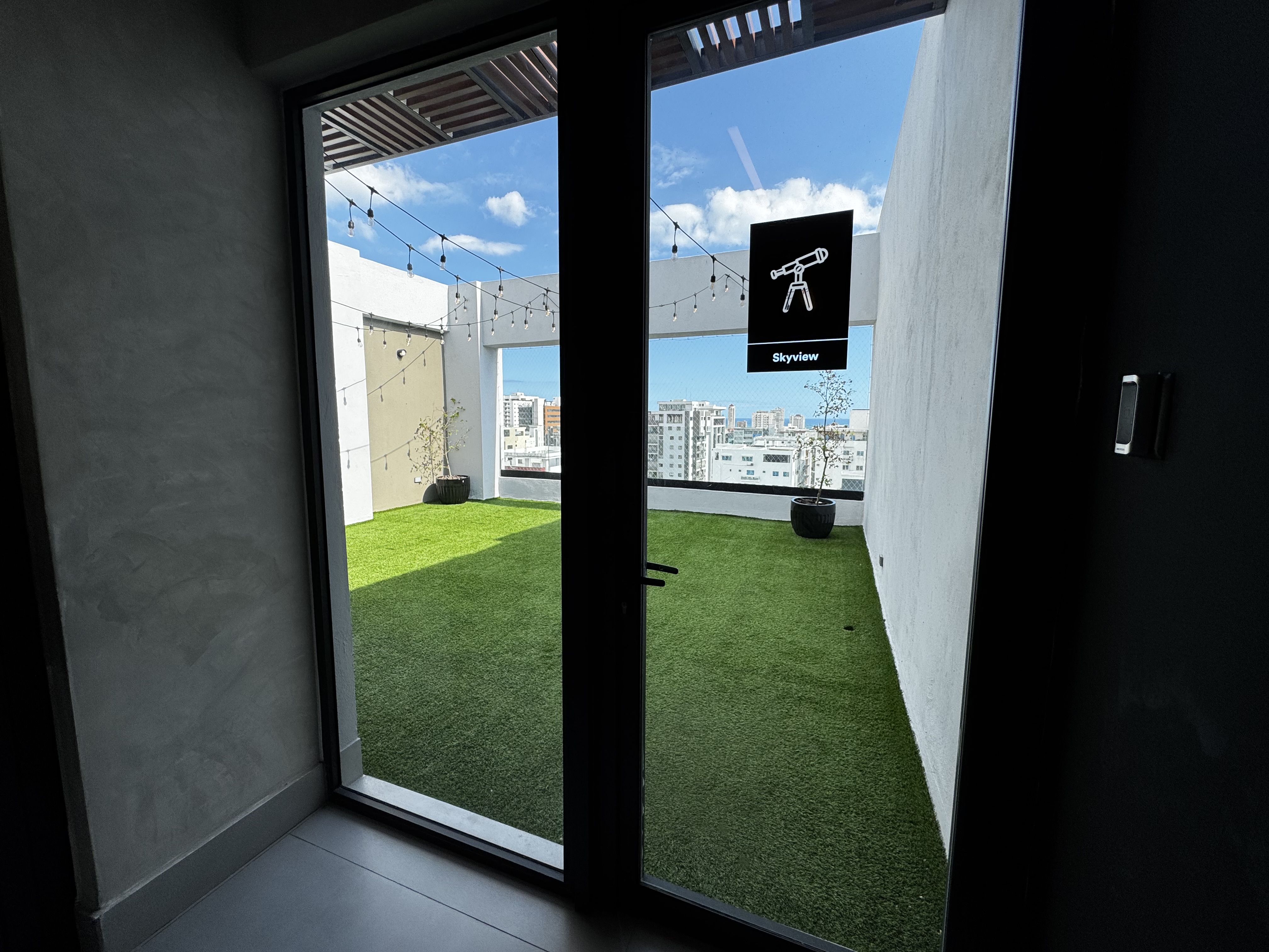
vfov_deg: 85.7
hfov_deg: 102.1
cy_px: 476
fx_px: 513
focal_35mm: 14
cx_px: 634
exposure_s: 1/1110
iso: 40
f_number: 2.2
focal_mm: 2.22
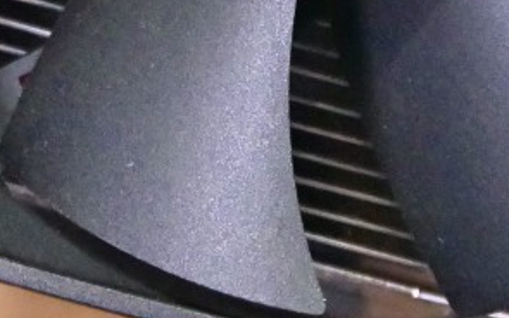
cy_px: -127
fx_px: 4492
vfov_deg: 4.0
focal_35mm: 324
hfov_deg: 6.5
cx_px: 223
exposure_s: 1/60
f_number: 5.4
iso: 3200
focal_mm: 30
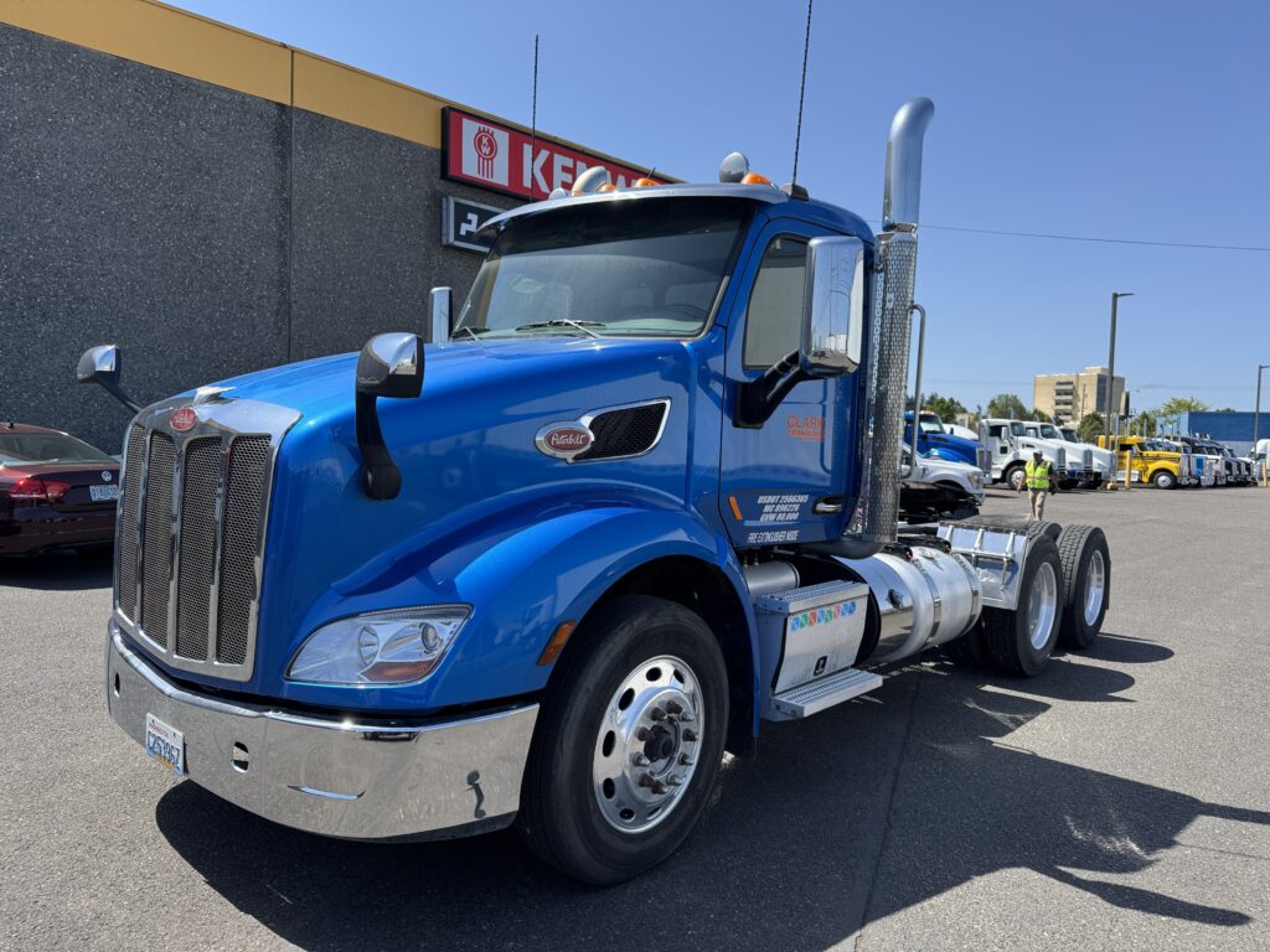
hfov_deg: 71.6
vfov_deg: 56.8
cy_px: 476
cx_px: 635
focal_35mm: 24
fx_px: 881
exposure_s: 1/2710
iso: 80
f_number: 1.78
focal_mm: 6.76
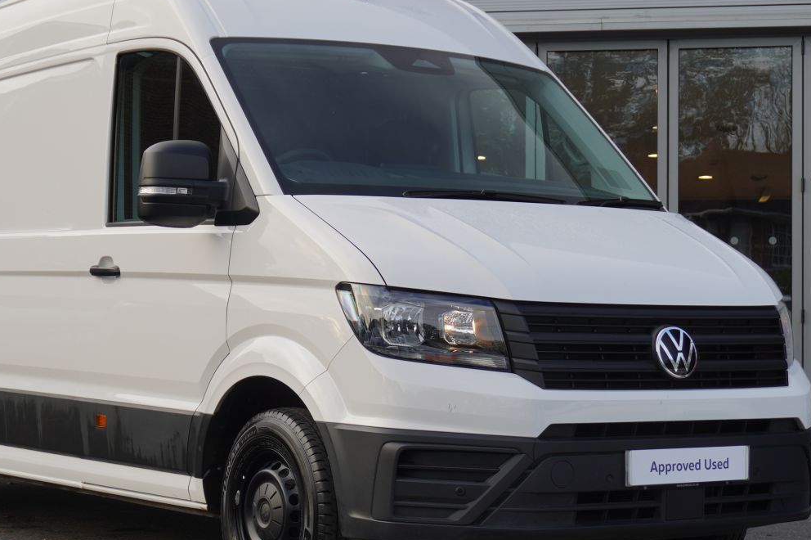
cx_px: 290
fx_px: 1797
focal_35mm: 80
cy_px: 284
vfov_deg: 17.1
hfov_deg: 25.3
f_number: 5.6
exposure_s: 1/60
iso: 100
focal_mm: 33
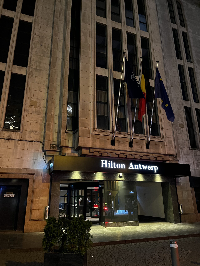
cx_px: 100
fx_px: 200
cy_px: 133
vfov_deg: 67.3
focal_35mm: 26
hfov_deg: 53.1
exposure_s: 1/25
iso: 640
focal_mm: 5.1
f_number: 1.6
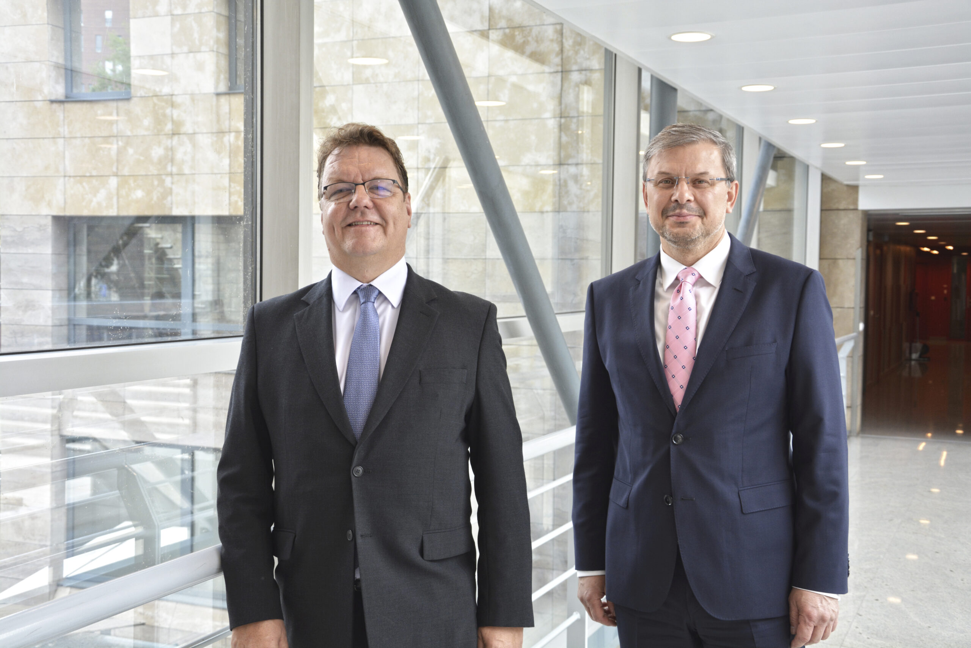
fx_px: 1214
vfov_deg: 29.9
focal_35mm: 45
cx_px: 486
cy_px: 324
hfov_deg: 43.6
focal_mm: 30
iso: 400
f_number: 5.6
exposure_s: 1/125
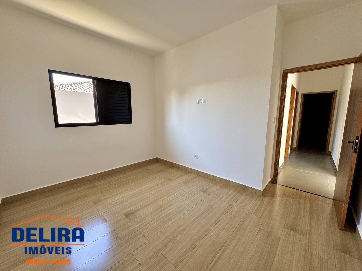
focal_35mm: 14
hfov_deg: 102.1
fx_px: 146
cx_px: 181
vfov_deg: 85.7
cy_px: 136
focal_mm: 2.22
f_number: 2.2
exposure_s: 1/99
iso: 160
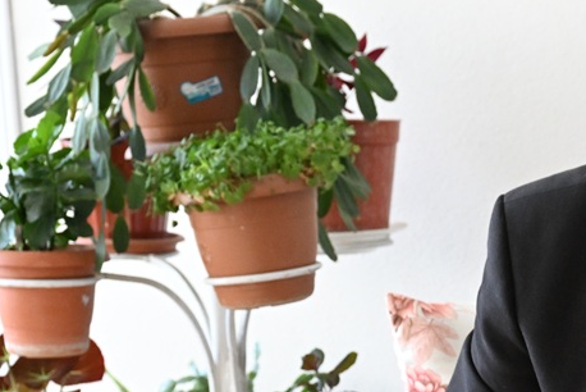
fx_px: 2183
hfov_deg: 14.7
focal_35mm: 134
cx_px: 754
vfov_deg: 10.1
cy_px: 467
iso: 4000
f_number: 4.5
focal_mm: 48
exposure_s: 1/500
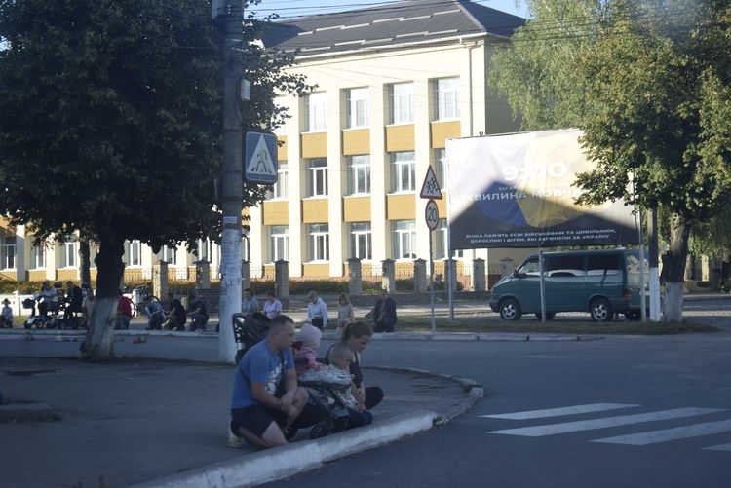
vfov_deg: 16.6
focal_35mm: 82
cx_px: 366
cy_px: 244
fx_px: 1676
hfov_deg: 24.6
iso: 100
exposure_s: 1/160
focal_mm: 55
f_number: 6.3
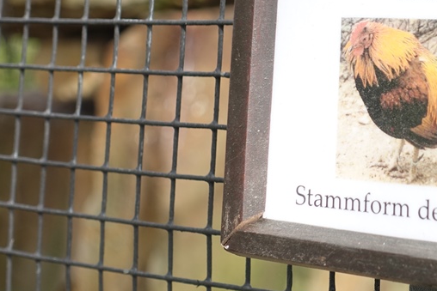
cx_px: 397
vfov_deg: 9.7
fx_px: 1712
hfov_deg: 14.4
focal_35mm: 141
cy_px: 42
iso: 125
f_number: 4
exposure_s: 1/100
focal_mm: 25.7
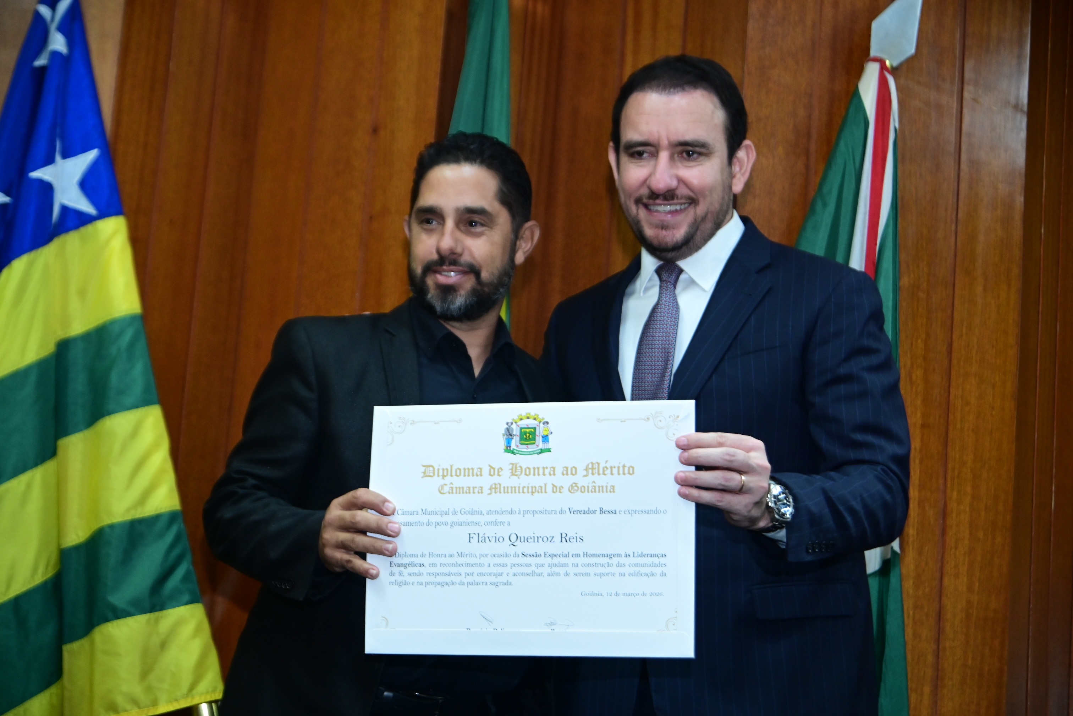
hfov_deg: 28.8
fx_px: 2086
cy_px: 358
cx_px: 536
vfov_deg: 19.5
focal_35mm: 70
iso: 3200
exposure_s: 1/125
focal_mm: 70
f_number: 6.3
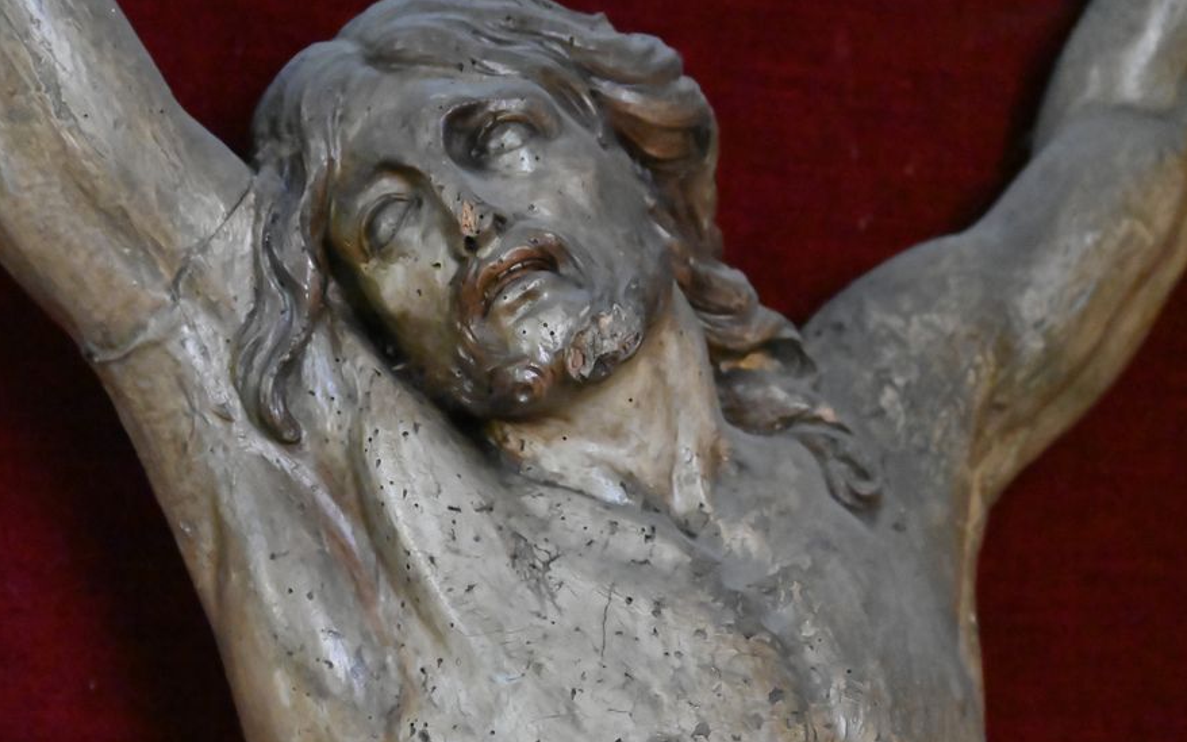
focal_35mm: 183
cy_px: 470
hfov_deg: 11.4
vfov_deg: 7.2
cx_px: 546
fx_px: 5921
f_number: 6.3
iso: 40000
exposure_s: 1/160
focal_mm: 150
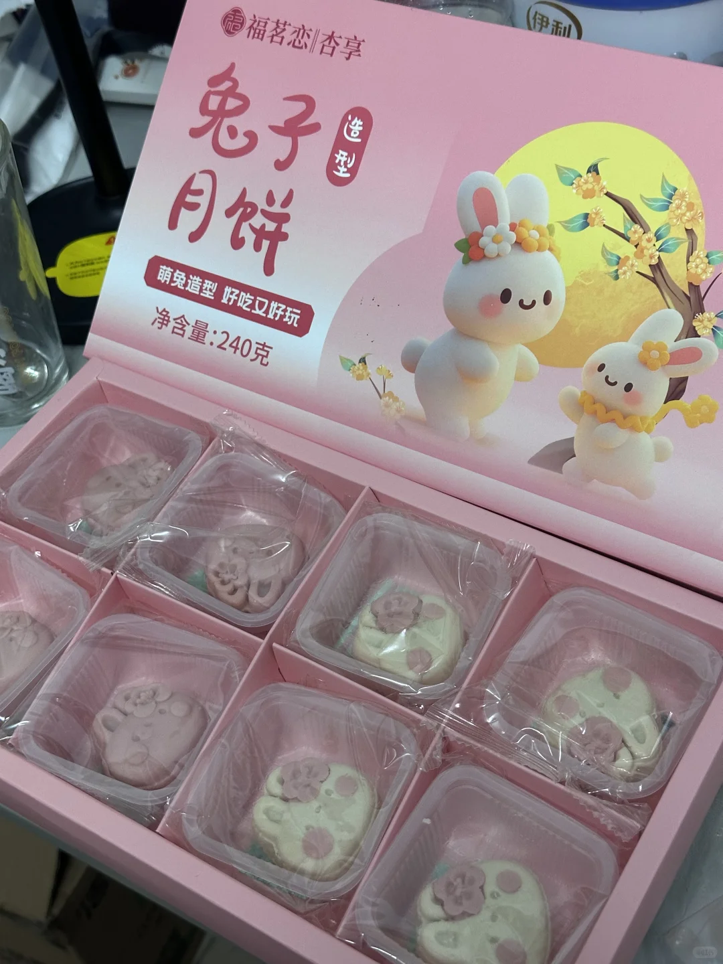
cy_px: 482
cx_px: 362
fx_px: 1337
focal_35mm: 48
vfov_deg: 39.7
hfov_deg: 30.3
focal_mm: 6.86
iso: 250
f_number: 1.78
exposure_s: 1/50
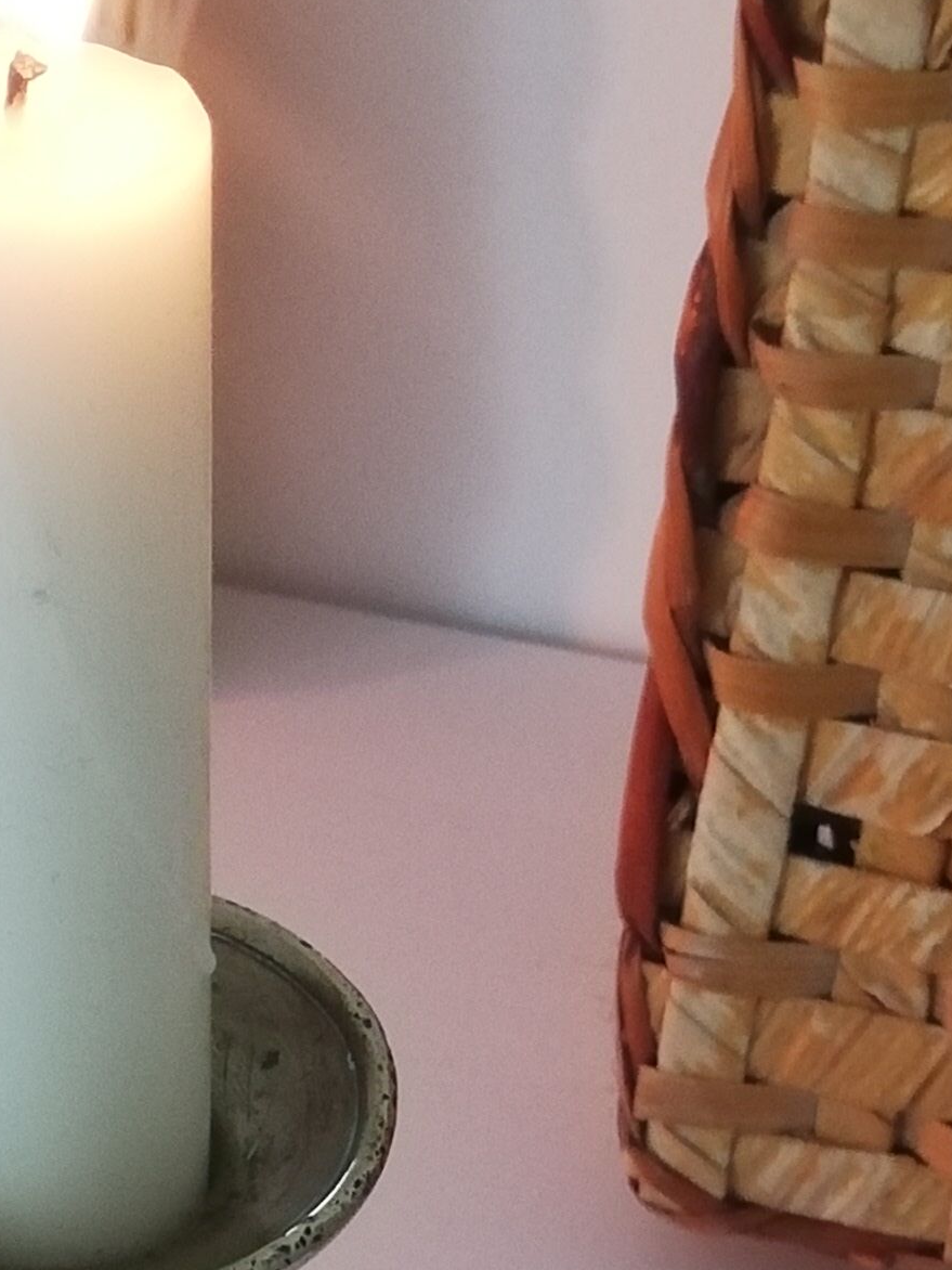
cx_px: 58
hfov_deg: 12.4
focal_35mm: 118
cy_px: 1513
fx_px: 4327
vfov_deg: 16.1
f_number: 2.2
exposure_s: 1/33.3
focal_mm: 3.81
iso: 320
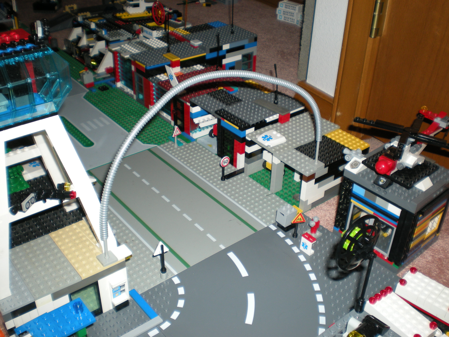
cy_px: 168
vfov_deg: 37.7
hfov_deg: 49.0
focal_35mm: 38
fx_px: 493
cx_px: 224
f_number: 3.1
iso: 64
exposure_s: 1/60
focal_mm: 6.3
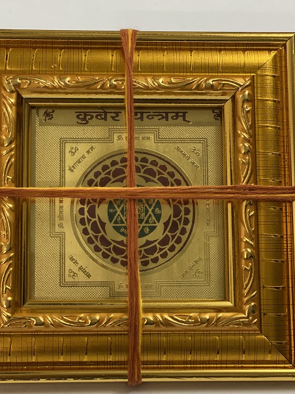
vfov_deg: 28.2
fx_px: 784
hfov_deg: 21.3
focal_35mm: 69
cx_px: 127
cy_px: 203
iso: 125
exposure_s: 1/33
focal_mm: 6
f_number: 2
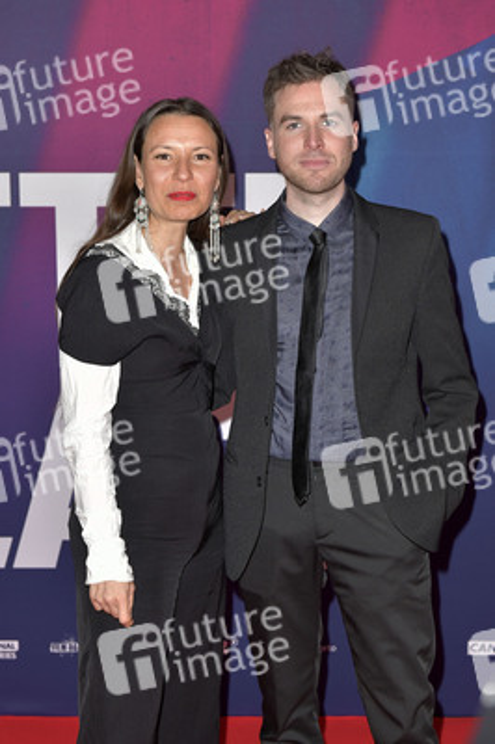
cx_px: 248
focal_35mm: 58
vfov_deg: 34.5
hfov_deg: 23.3
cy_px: 372
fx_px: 1198
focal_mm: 58
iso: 800
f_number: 5.6
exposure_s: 1/200
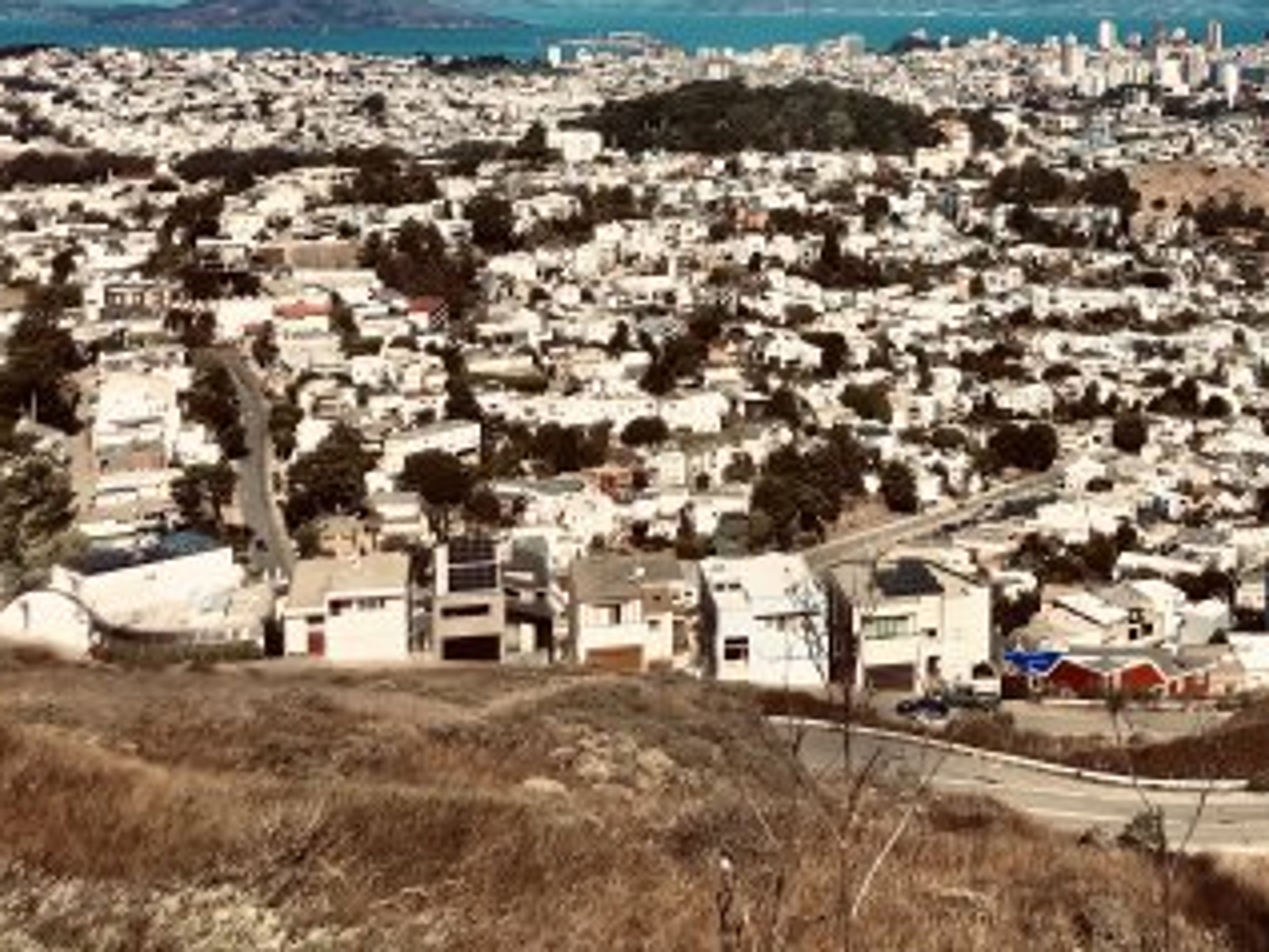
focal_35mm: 54
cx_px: 1013
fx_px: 1980
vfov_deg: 26.5
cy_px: 170
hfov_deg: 34.5
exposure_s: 1/3205
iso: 20
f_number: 1.8
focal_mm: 3.99
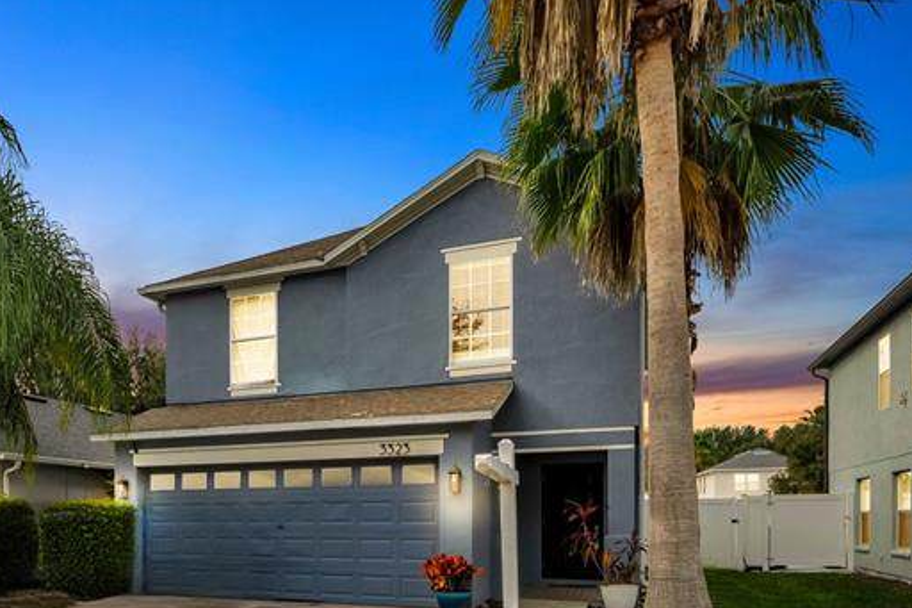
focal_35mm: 30
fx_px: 760
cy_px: 533
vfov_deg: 40.7
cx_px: 210
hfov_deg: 58.2
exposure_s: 1/200
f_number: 10
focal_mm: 10
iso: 100
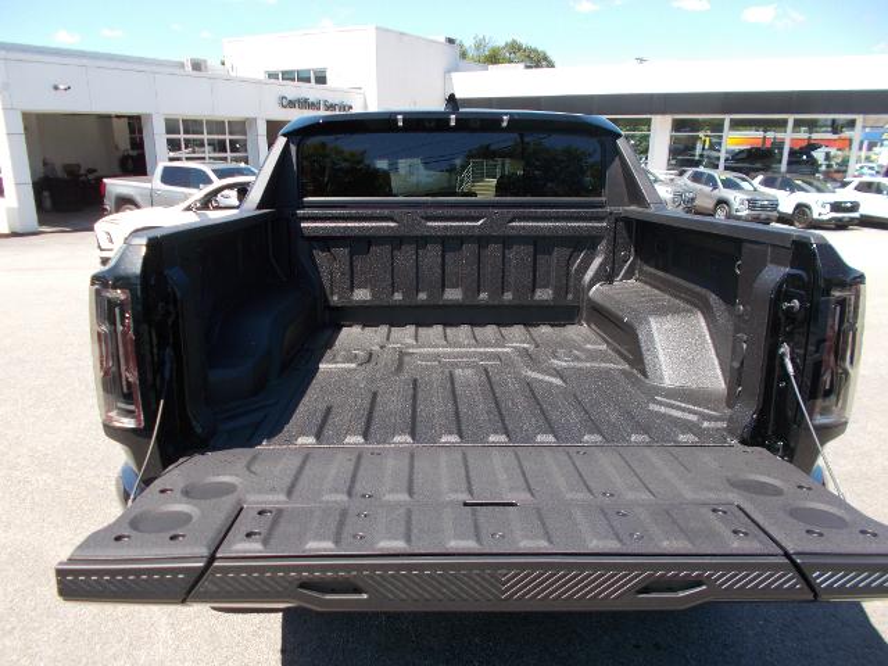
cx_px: 444
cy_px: 333
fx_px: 667
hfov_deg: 67.3
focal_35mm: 26
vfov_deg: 53.1
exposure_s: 1/320
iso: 80
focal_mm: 4.6
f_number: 3.2
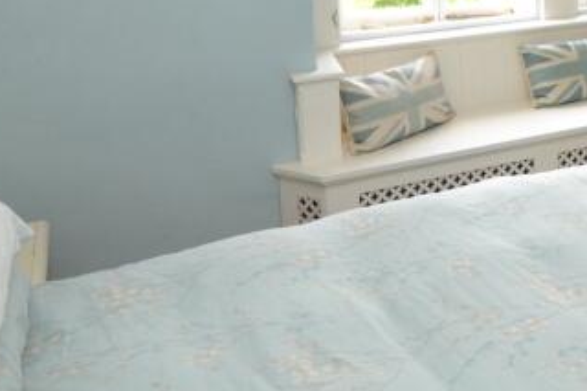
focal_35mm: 48
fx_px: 782
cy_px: -25
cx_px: 589
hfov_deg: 36.8
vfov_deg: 26.2
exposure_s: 1/100
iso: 400
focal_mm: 10
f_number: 5
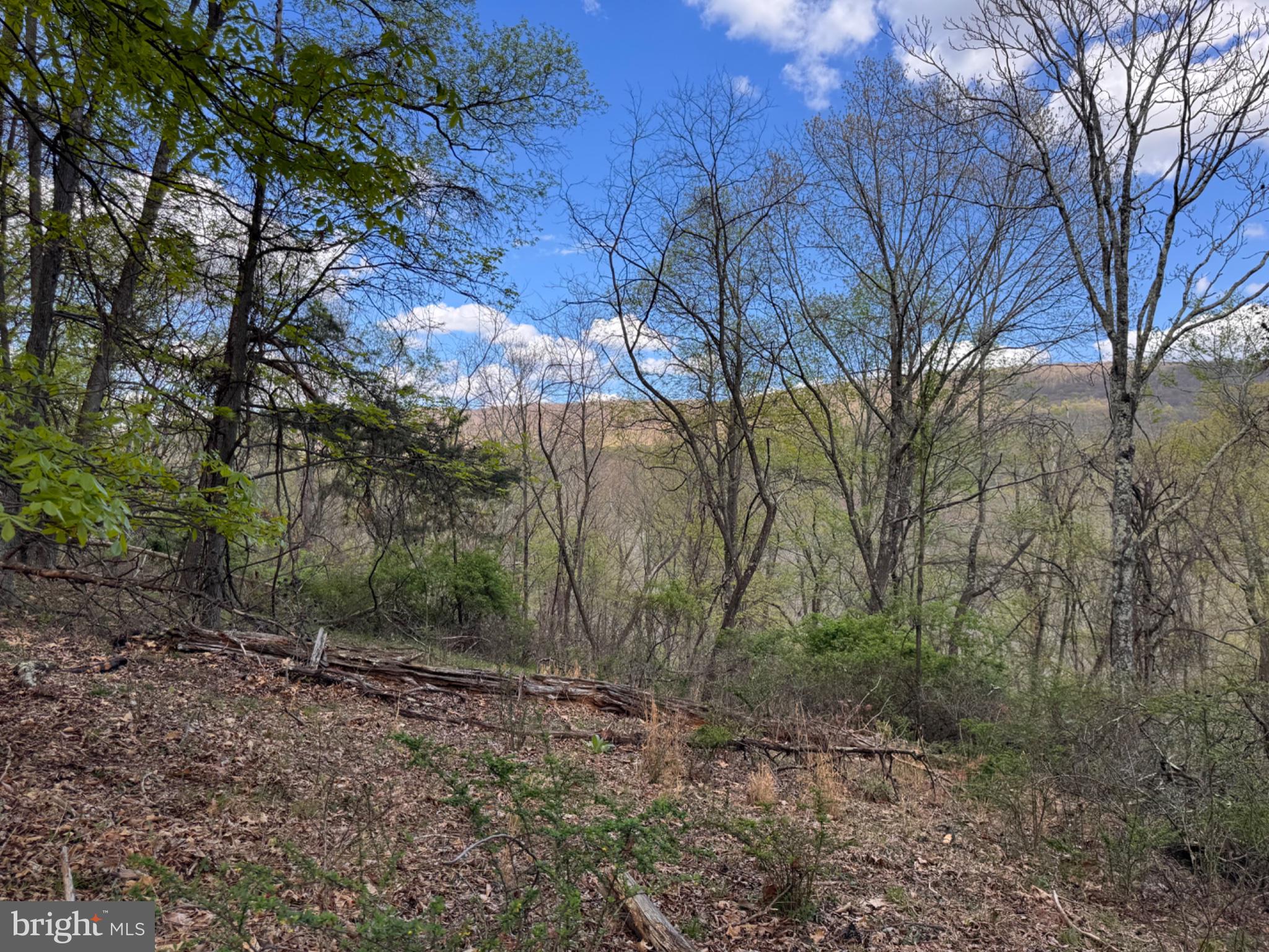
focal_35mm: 24
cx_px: 634
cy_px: 476
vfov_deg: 56.8
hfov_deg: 71.6
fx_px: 880
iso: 80
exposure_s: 1/1456
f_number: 1.78
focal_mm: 6.76
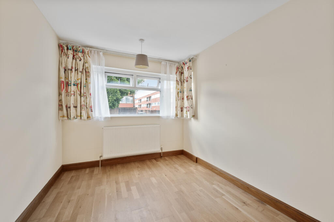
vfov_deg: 81.1
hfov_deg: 104.3
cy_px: 111
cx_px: 167
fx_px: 130
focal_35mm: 14
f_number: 16
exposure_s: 1.3
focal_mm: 14
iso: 200
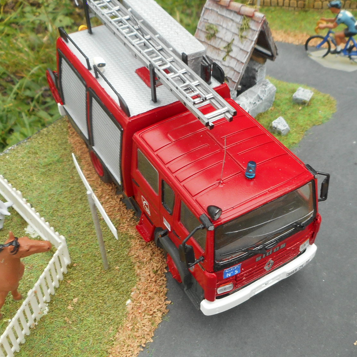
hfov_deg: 37.2
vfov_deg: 37.5
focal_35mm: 45
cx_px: 231
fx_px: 525
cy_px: 189
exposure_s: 1/30
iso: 80
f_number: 3.7
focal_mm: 4.5
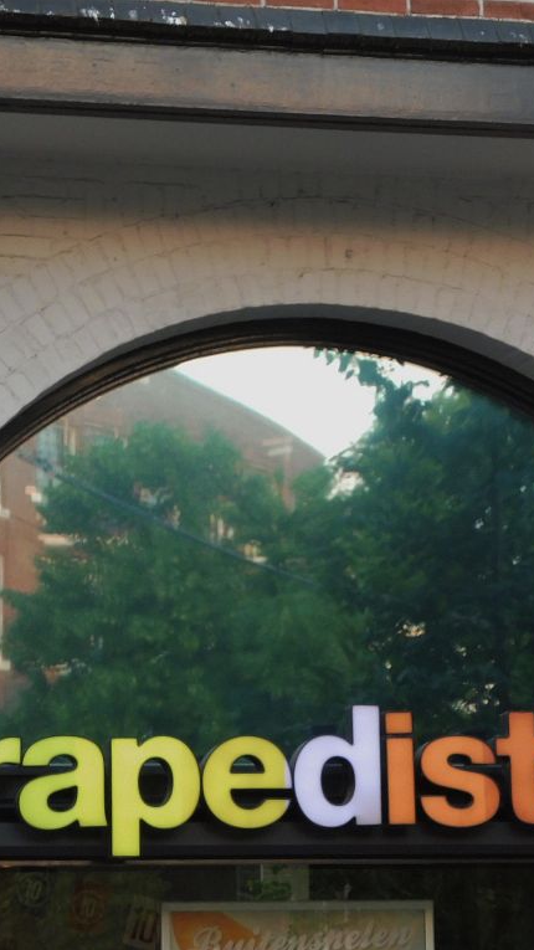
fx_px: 4005
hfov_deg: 7.6
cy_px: 476
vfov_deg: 13.5
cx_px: 333
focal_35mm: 159
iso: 400
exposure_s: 1/50
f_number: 5.3
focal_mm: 19.4
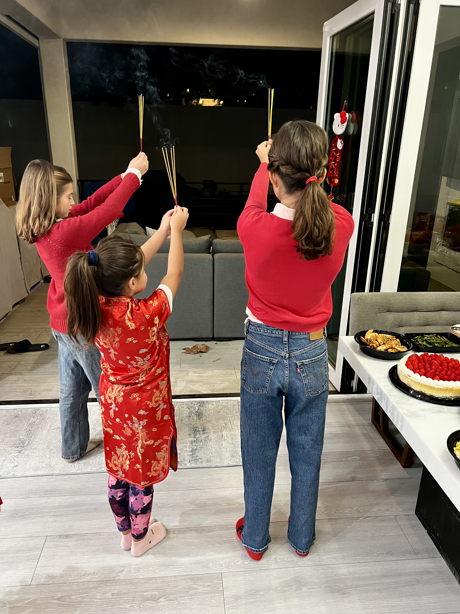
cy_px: 307
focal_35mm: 26
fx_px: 461
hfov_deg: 53.1
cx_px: 230
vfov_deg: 67.3
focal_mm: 5.7
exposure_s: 1/60
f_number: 1.5
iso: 400
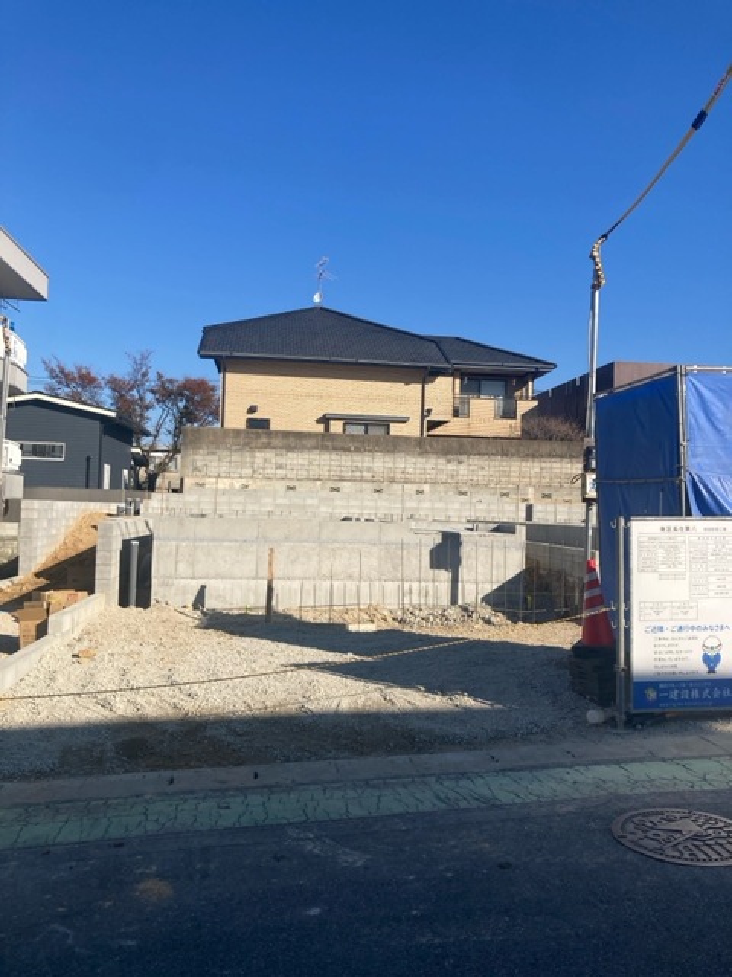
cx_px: 366
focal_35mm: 28
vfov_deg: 63.4
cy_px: 488
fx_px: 789
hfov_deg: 49.7
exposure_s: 1/2315
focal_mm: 3.99
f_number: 1.8
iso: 20
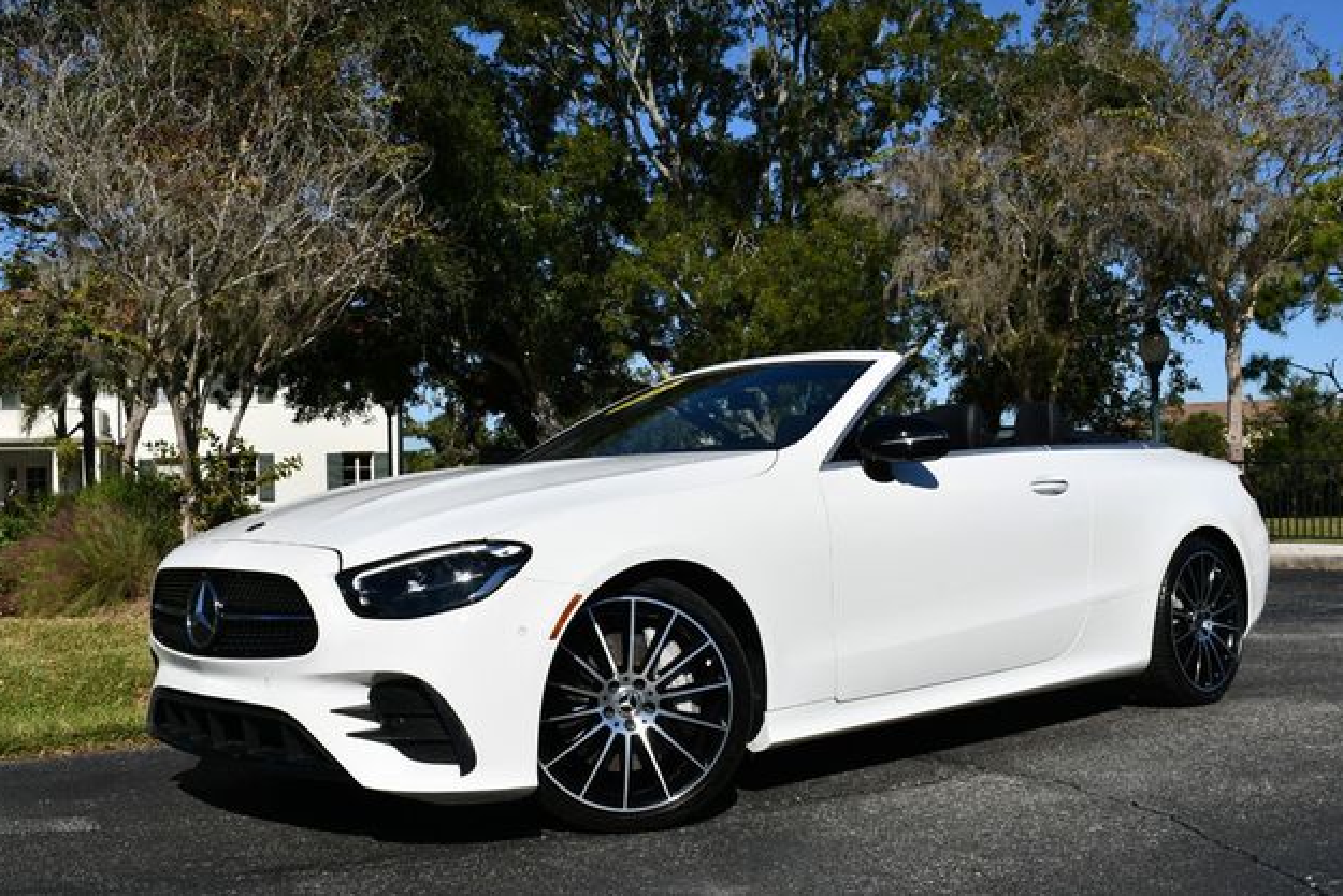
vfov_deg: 32.6
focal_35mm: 41
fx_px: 1530
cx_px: 675
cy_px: 440
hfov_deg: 47.4
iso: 100
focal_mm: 20
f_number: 10
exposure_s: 1/400
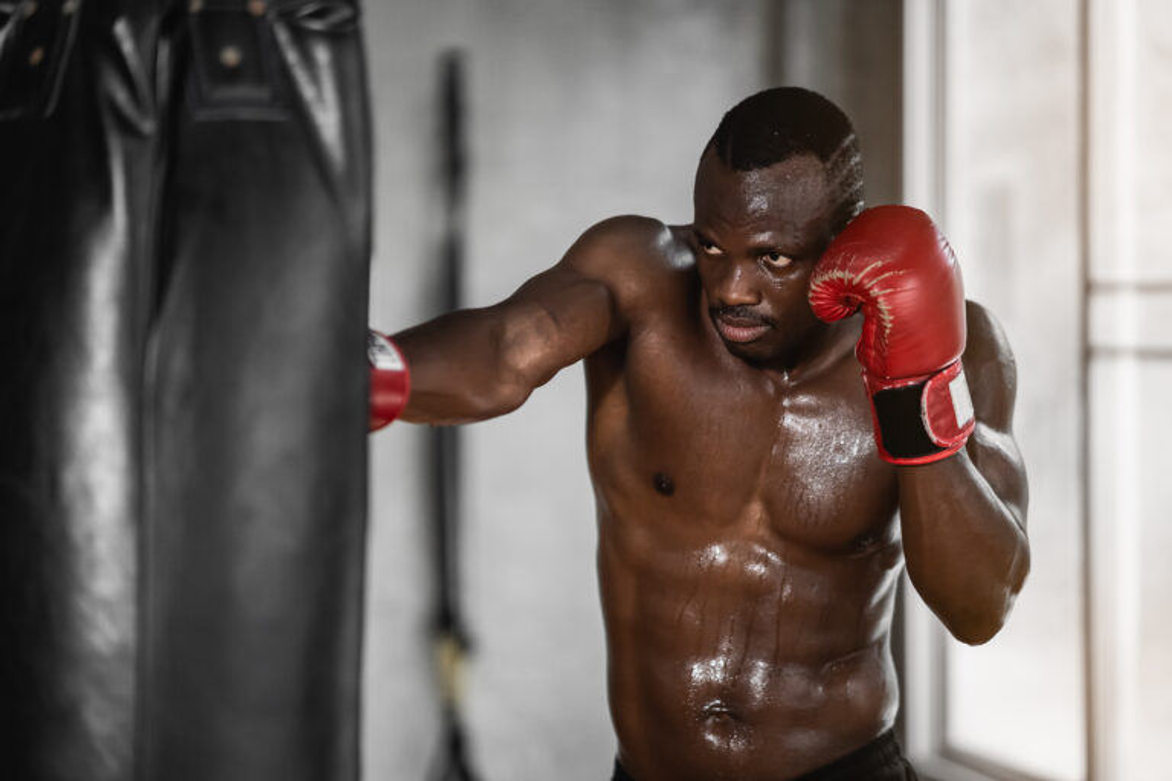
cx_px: 586
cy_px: 390
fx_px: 2767
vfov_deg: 16.1
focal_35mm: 85
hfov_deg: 23.9
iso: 400
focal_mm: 85
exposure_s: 1/1250
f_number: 1.4
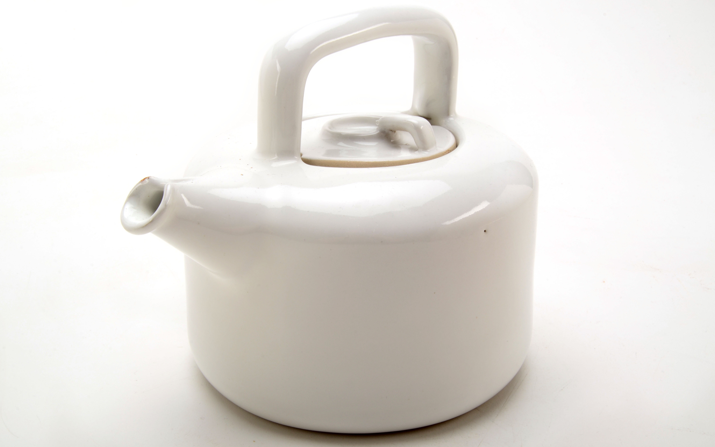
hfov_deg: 37.8
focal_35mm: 54
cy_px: 227
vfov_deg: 24.2
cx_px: 357
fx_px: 1043
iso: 100
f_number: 22
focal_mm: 35
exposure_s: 1/200
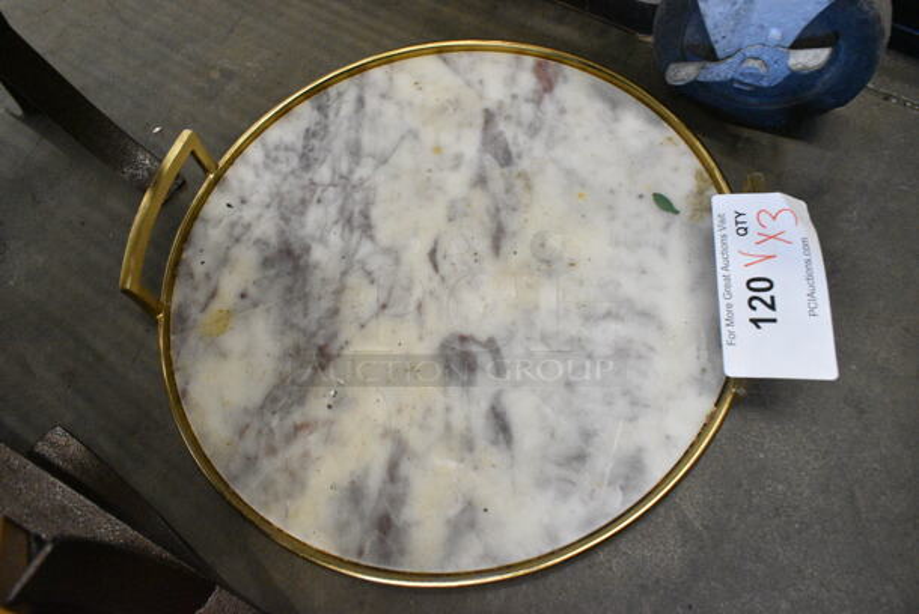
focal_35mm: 27
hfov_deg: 67.3
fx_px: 690
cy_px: 307
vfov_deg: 48.0
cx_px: 460
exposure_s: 1/160
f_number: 6.3
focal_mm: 18
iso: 6400
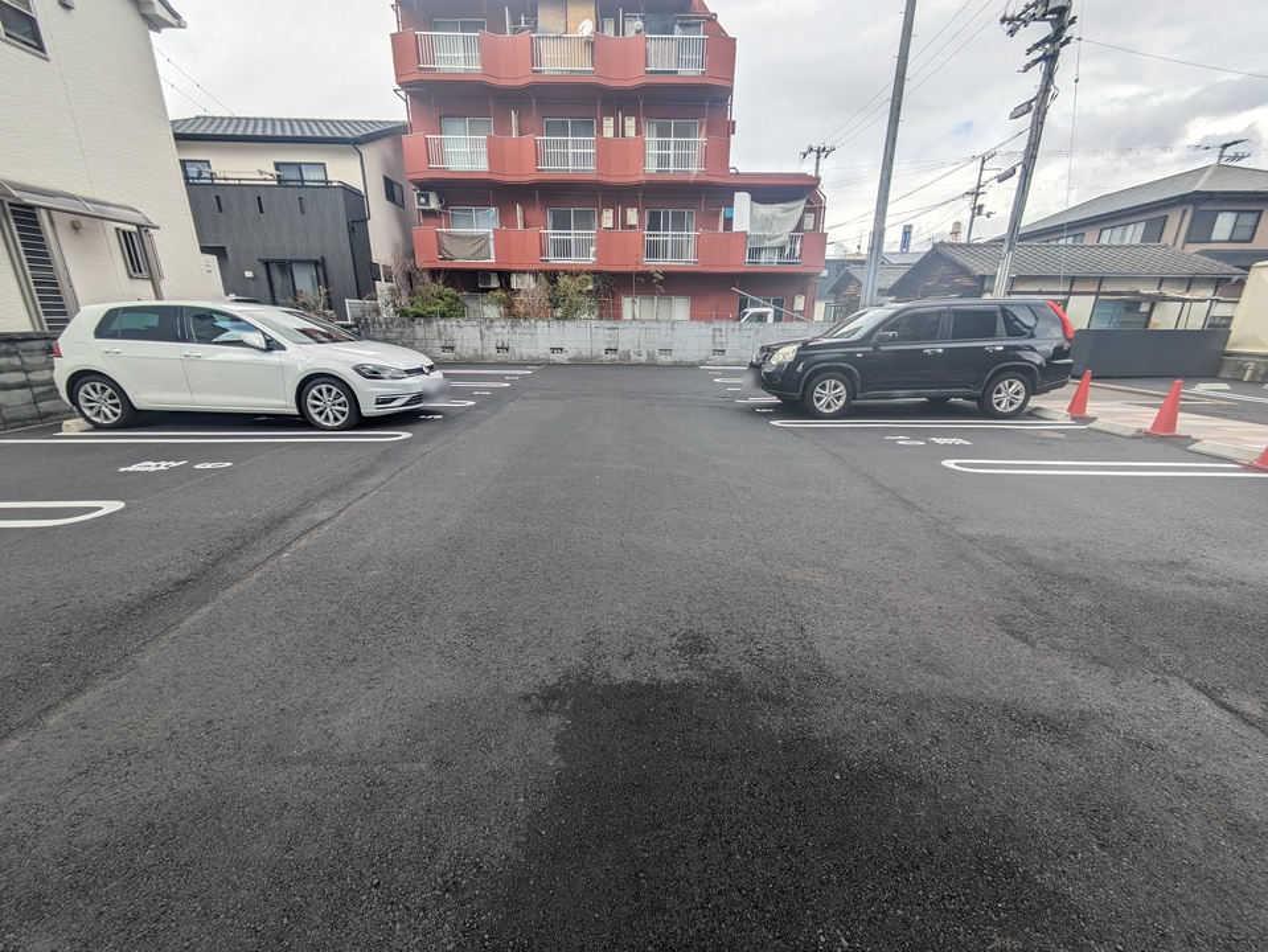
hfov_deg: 102.0
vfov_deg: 85.7
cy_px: 476
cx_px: 634
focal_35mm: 14
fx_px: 513
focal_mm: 1.83
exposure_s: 1/1751
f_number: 2.2
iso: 50
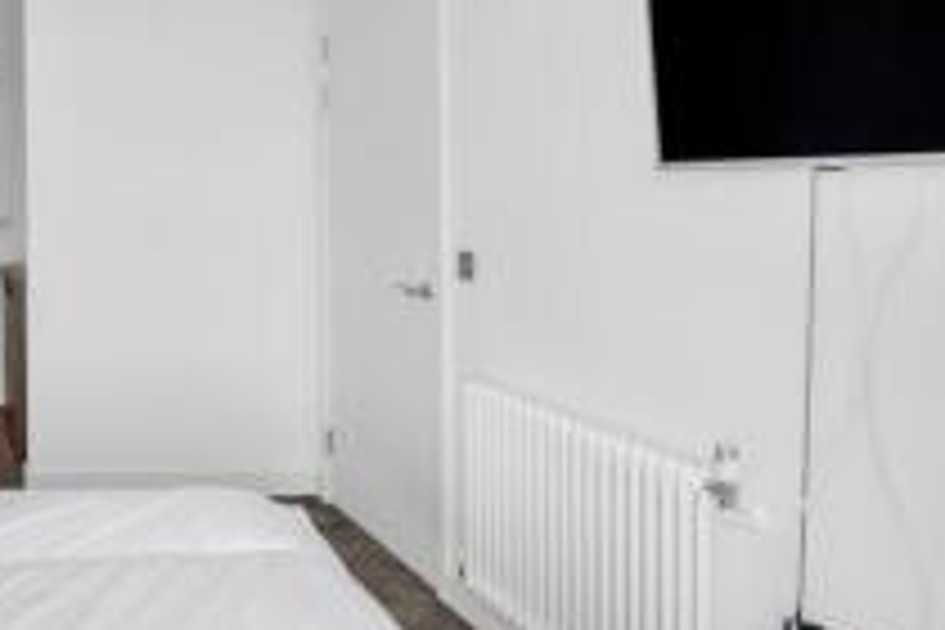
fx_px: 892
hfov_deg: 44.0
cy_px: 173
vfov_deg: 38.1
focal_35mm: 34
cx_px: -76
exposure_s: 1/5
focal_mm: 10
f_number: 16
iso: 320
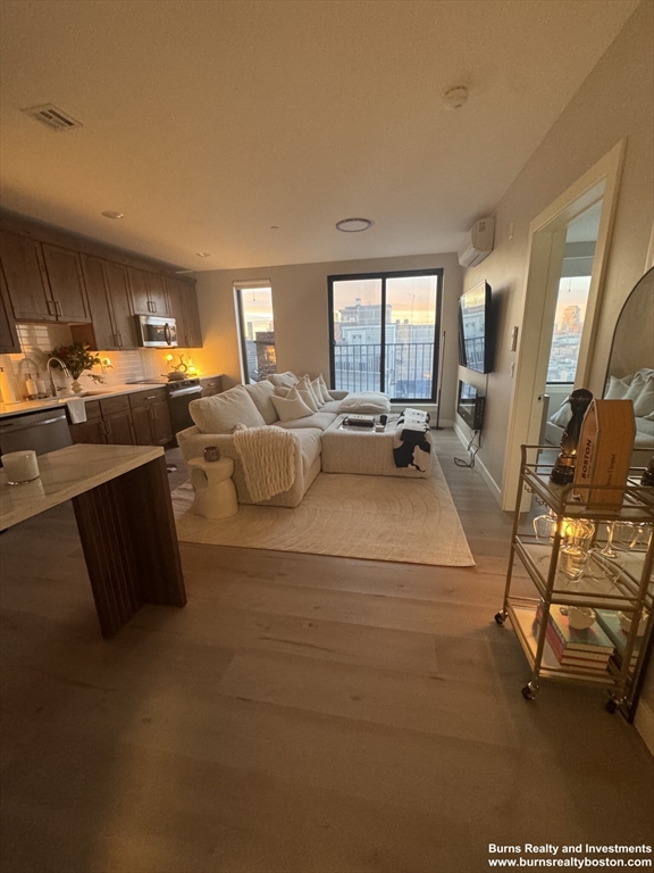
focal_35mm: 14
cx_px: 327
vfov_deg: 102.1
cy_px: 436
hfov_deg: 85.7
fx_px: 353
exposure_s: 1/60
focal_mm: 2.22
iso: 500
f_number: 2.2
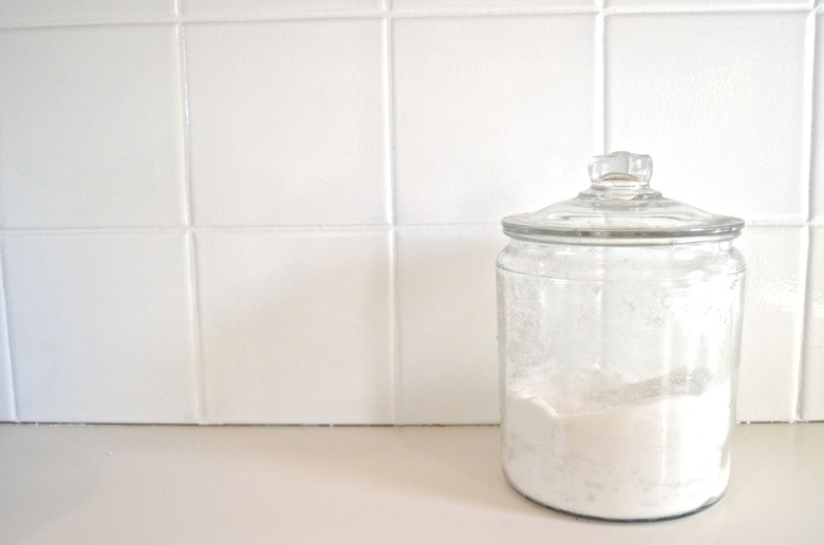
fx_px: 788
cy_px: 272
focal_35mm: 34
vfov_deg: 38.2
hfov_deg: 55.2
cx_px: 412
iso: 1000
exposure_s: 1/320
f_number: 3.8
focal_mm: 23
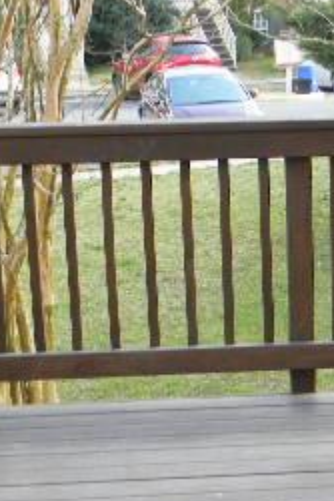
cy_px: 431
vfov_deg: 18.5
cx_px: 318
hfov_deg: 12.5
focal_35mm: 109
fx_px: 1515
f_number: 3.8
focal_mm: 7.3
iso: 80
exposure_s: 1/49.5
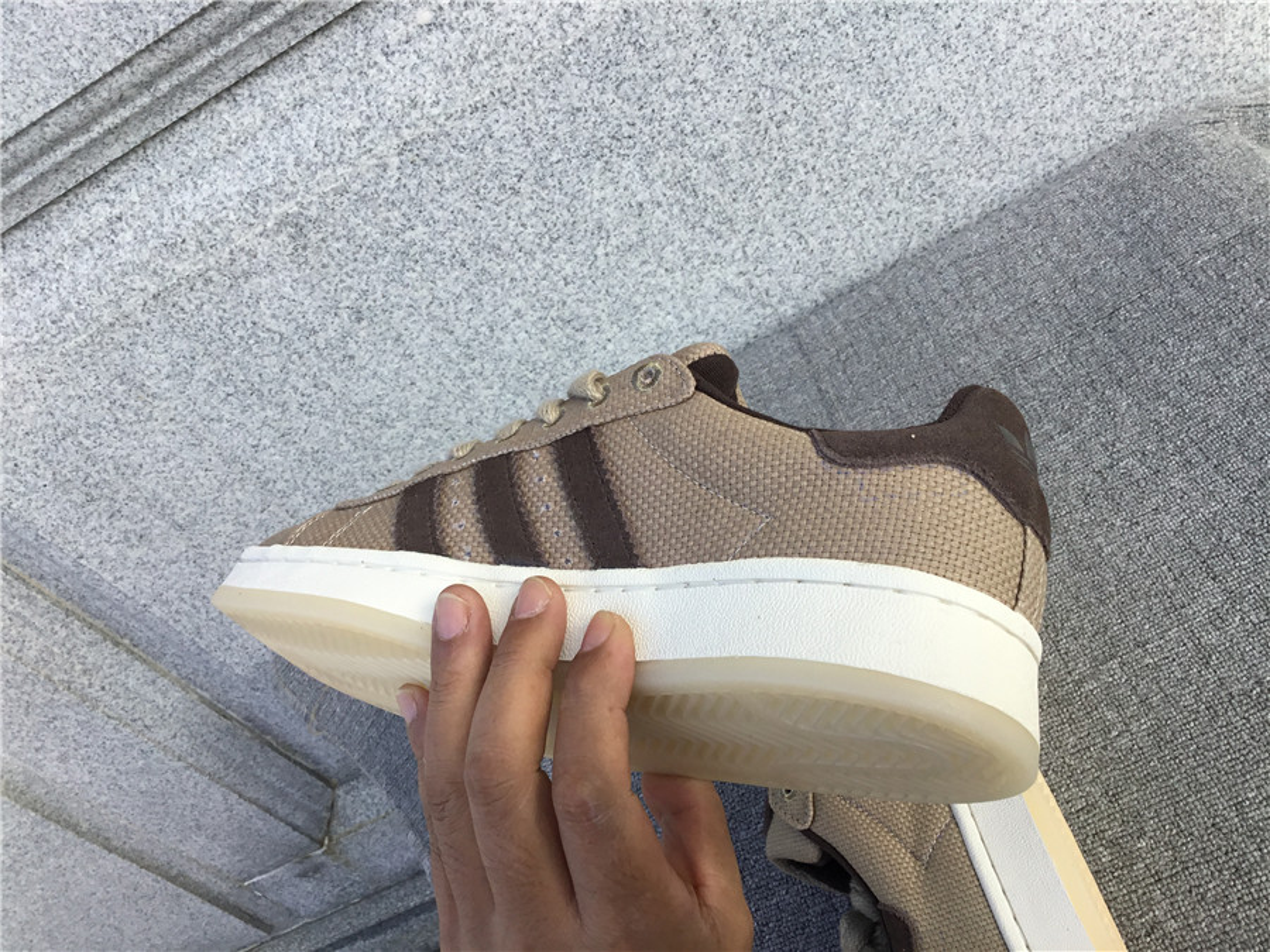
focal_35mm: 31
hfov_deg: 58.4
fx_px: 1137
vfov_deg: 45.4
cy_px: 476
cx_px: 635
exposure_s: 1/407
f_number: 2.4
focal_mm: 3.3
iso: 25
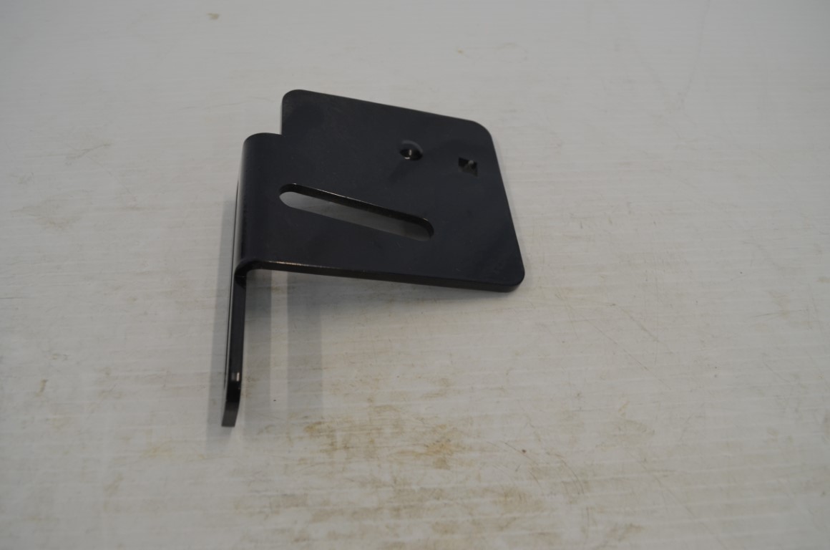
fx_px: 690
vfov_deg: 43.4
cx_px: 415
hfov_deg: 62.0
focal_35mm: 30
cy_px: 275
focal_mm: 20
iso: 400
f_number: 5.6
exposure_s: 1/125
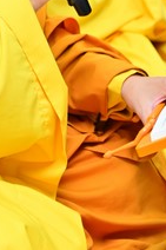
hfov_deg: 4.5
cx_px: -17
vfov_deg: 6.7
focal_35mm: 307
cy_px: -25
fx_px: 2127
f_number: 4
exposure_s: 1/60
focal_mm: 100
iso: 1600
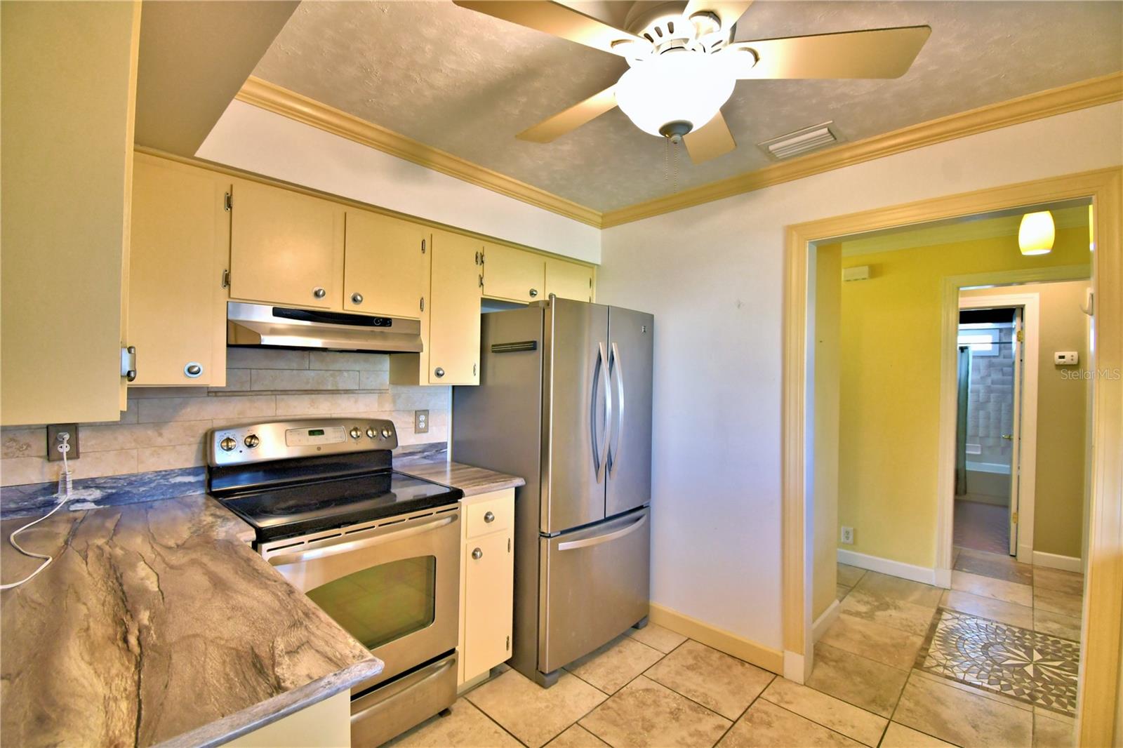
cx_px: 562
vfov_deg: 77.3
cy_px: 374
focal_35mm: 15
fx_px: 468
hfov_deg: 100.4
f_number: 4.5
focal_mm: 10
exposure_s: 1/30
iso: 400
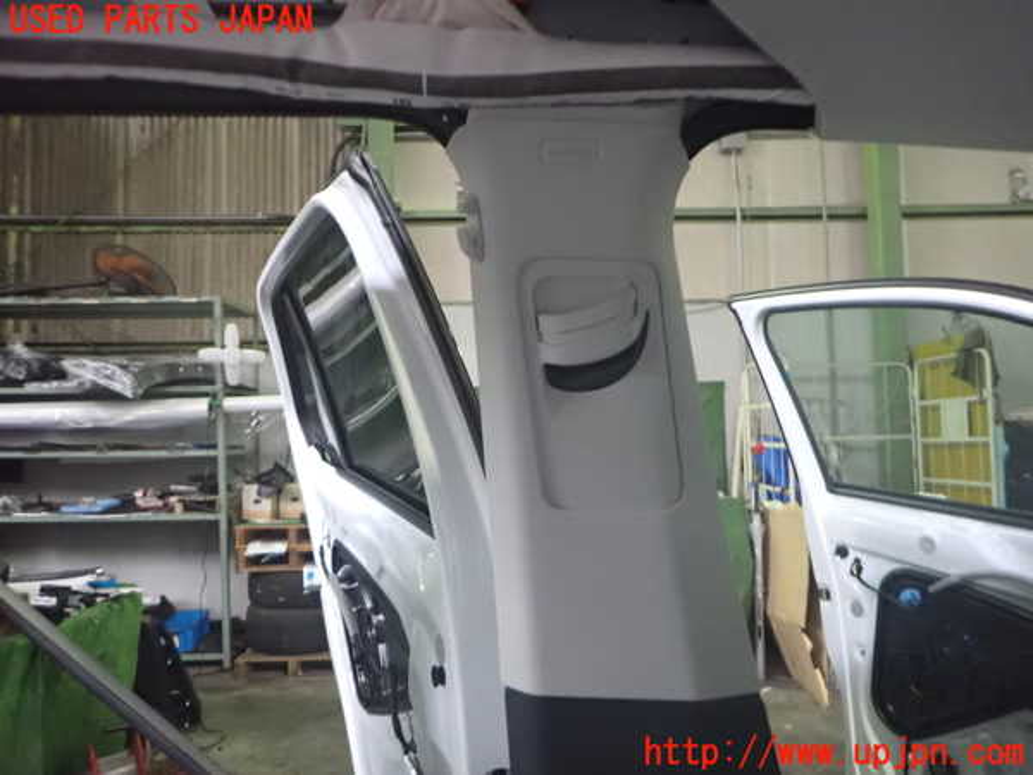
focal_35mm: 25
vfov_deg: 54.9
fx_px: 746
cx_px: 516
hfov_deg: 69.4
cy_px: 388
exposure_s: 1/160
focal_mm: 4.5
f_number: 2
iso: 1600
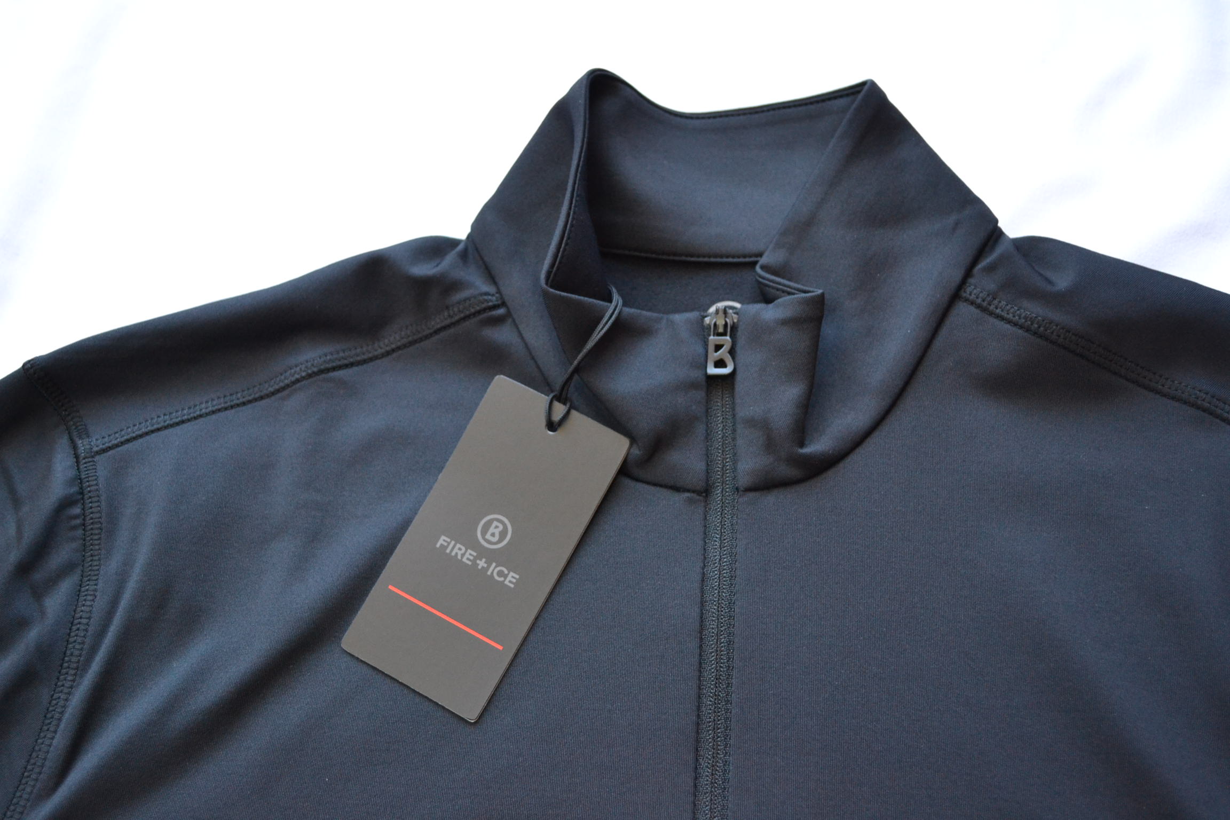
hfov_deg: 53.1
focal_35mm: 36
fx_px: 1230
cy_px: 410
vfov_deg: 36.9
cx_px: 615
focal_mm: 24
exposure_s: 1/60
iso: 1250
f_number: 4
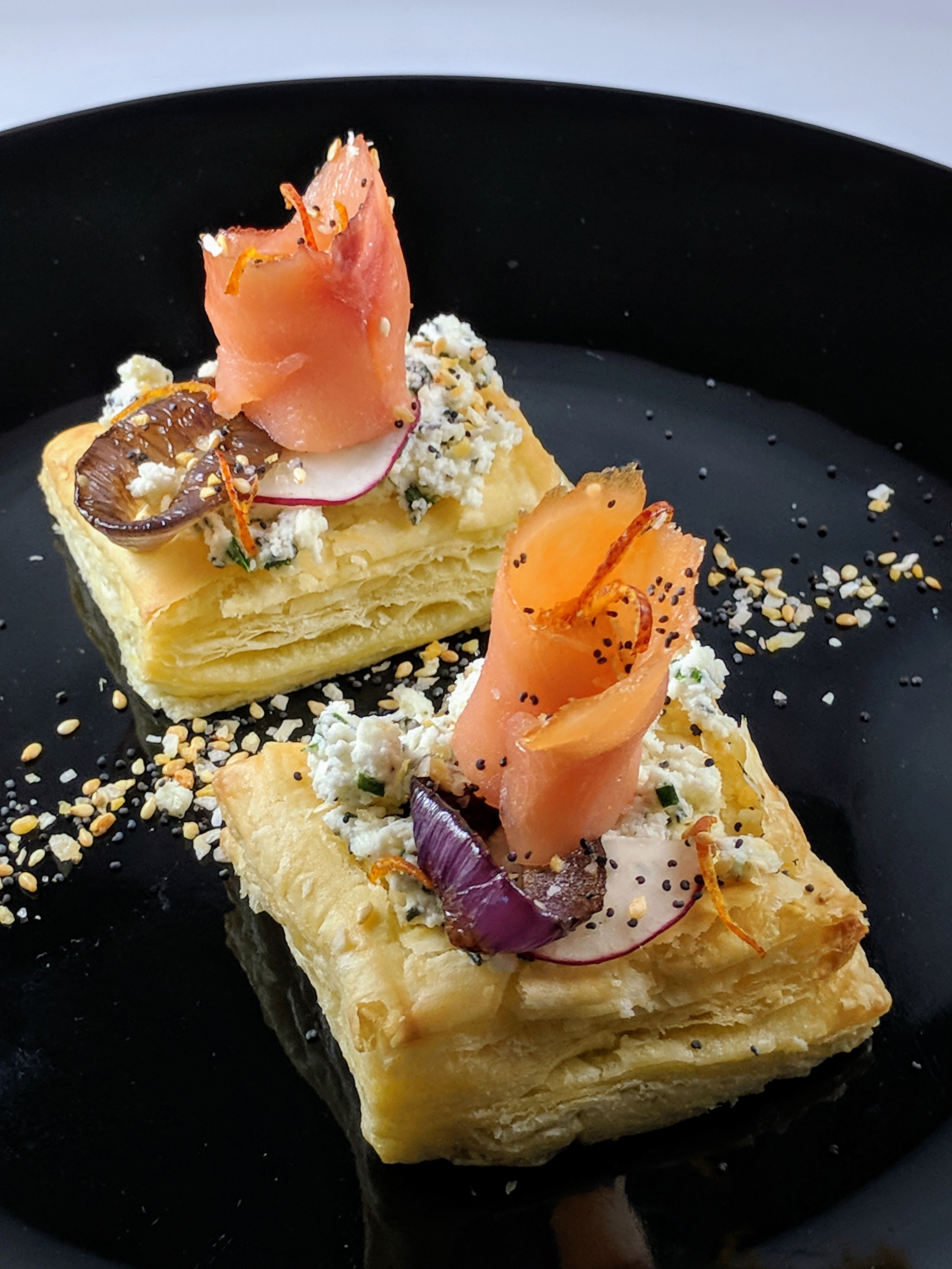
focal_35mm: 26
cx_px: 476
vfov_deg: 67.3
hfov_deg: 53.1
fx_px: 953
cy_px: 634
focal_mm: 4.67
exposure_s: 1/120
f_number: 2
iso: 107
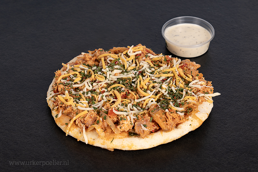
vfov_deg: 15.5
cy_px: 86
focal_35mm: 88
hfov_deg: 23.1
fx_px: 631
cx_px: 129
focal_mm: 88
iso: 100
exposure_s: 1/160
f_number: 9
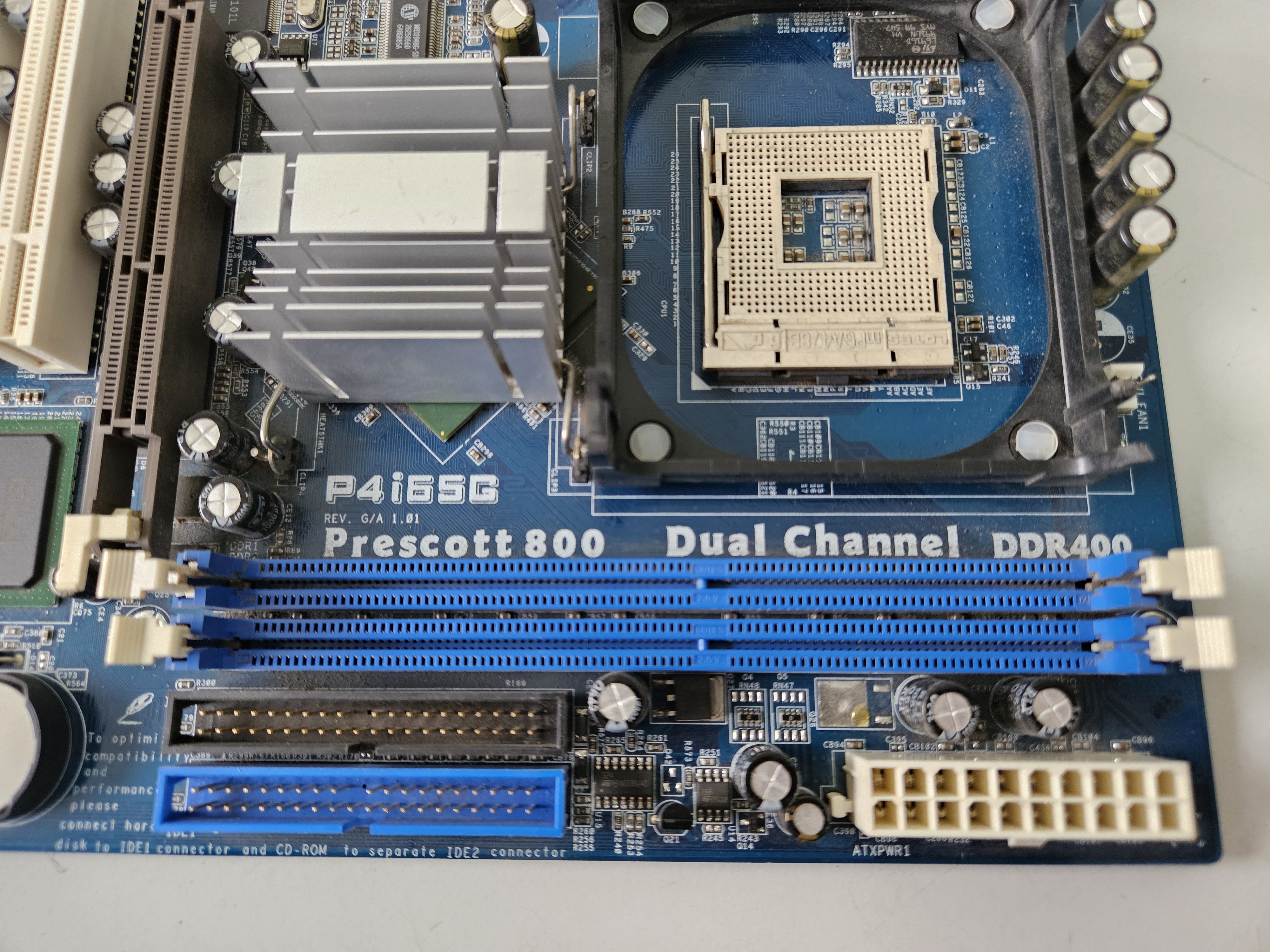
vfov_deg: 58.9
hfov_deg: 73.9
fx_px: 844
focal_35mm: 23
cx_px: 635
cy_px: 476
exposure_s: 1/100
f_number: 1.8
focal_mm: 5.4
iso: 640
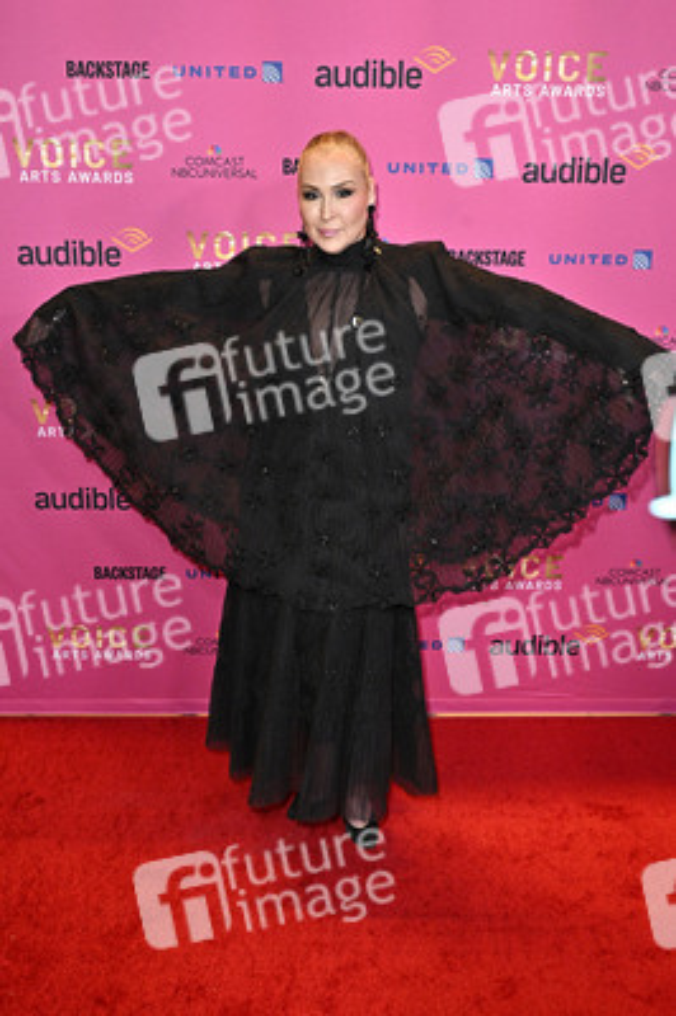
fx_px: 1044
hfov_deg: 35.9
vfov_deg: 51.9
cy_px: 508
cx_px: 338
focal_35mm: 37
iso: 2000
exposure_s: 1/320
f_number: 6.3
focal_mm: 37
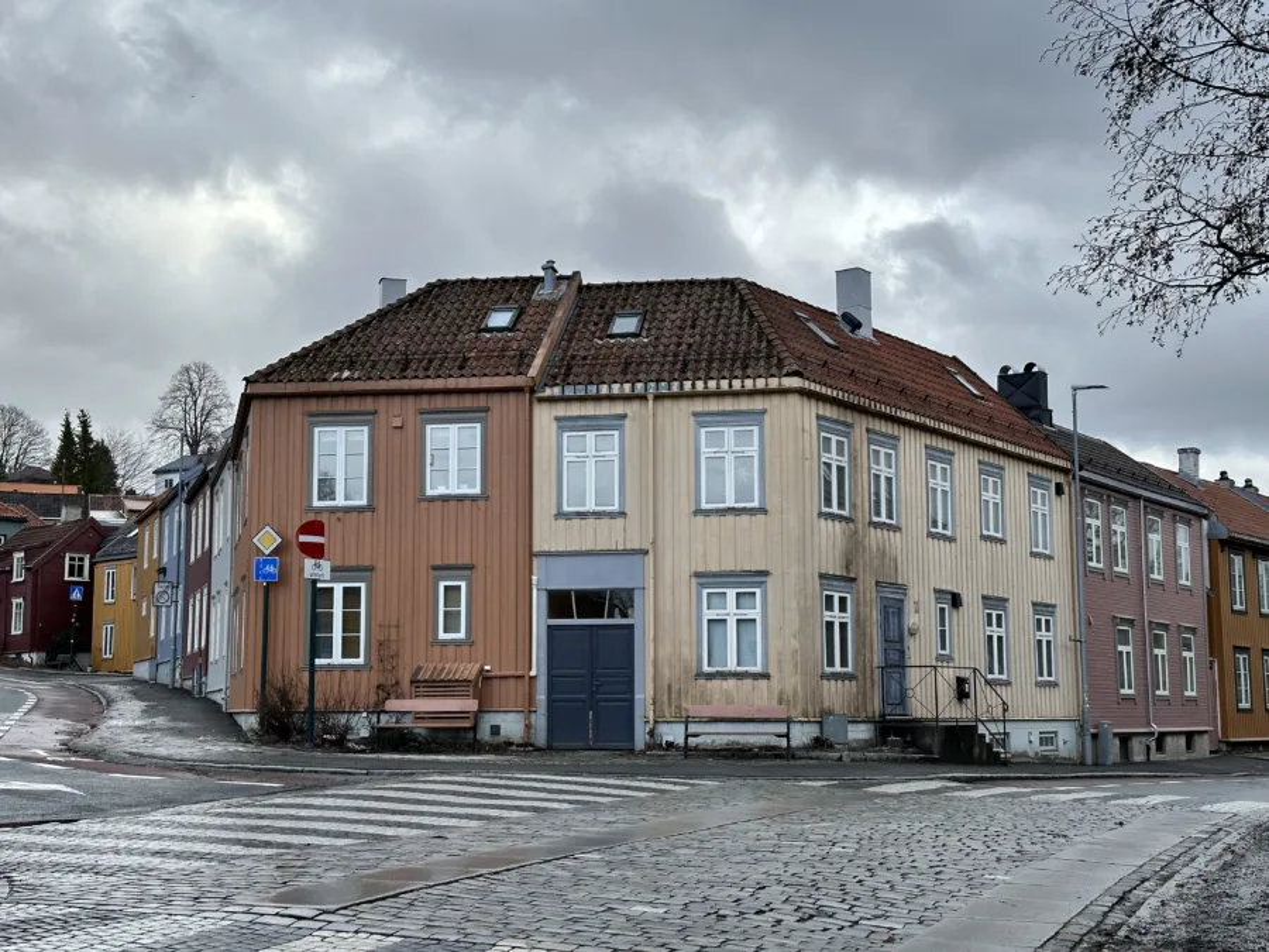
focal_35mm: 48
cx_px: 634
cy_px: 476
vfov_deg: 30.3
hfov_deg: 39.7
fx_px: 1760
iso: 64
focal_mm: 6.86
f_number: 1.78
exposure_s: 1/1030
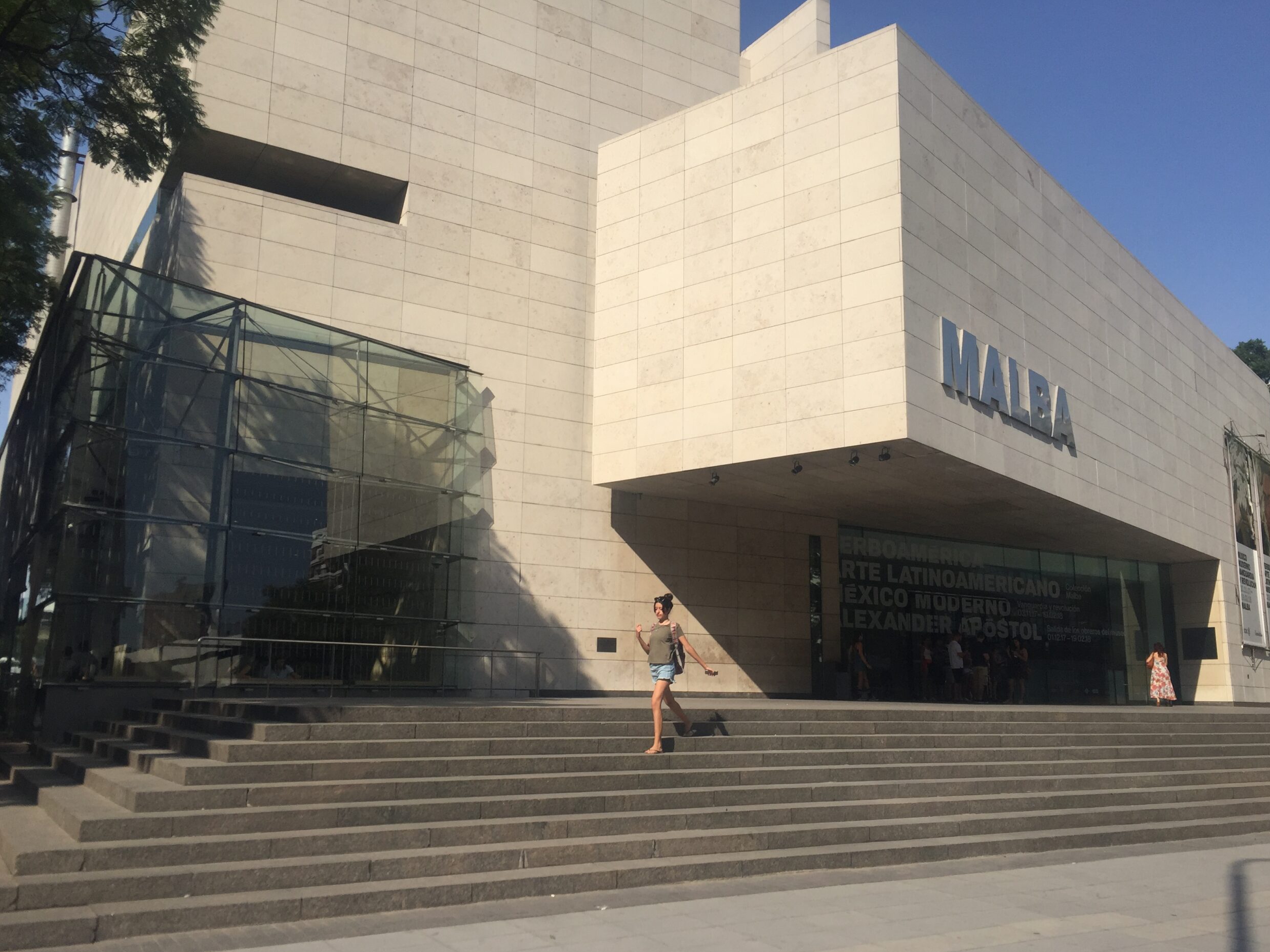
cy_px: 483
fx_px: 1101
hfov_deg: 60.0
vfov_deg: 46.8
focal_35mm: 30
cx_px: 648
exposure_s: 1/3049
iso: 32
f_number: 2.2
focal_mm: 4.15
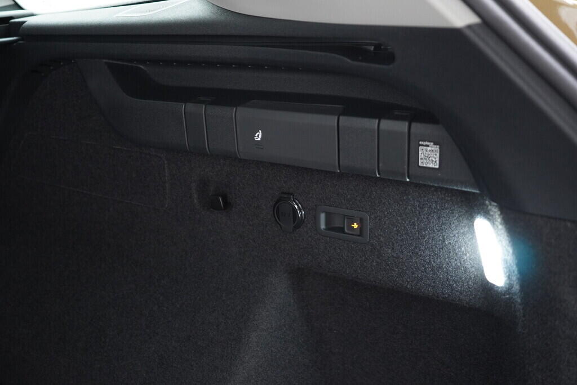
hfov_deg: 53.1
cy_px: 192
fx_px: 577
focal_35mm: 36
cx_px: 288
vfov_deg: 36.9
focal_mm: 24
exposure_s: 1/40
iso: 1000
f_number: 2.8
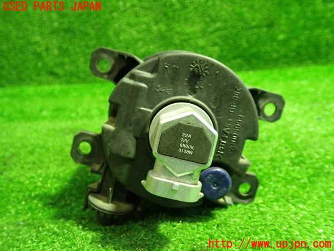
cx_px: 167
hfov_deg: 60.0
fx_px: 289
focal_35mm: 30
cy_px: 126
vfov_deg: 46.8
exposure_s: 1/30
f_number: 2.3
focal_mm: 5.4
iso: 800
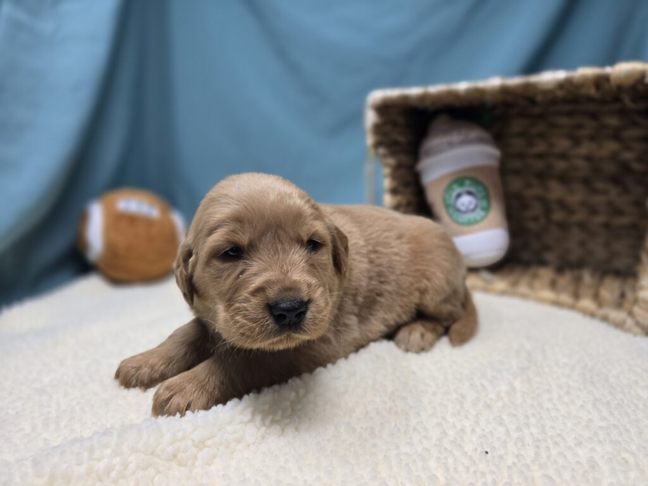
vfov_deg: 58.9
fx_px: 431
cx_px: 324
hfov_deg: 73.9
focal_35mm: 23
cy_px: 243
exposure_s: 1/359
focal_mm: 6.3
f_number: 1.7
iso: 200
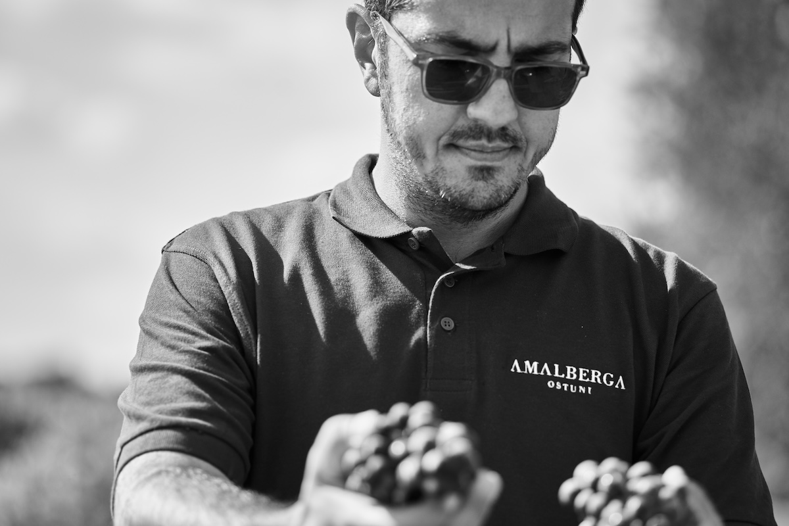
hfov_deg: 15.2
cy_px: 263
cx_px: 394
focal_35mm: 135
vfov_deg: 10.2
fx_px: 2959
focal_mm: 90
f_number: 2
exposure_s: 1/4000
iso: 250
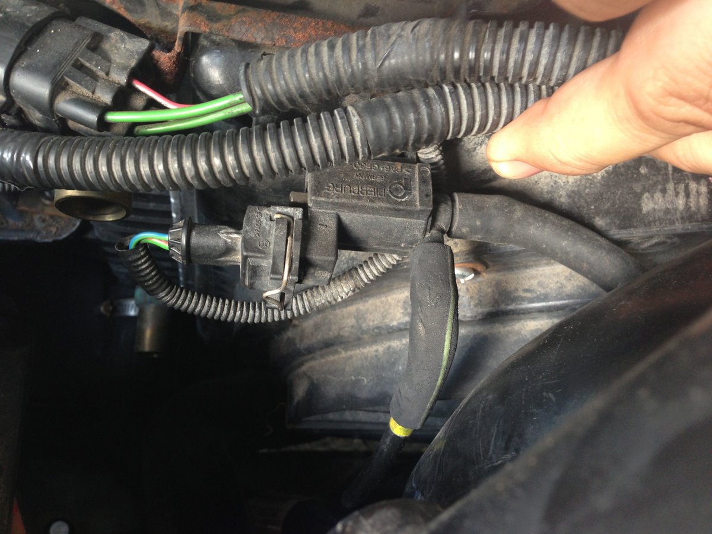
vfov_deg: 42.9
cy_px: 267
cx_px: 356
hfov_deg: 55.4
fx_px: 679
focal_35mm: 33
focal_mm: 4.13
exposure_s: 1/20
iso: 80
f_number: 2.4
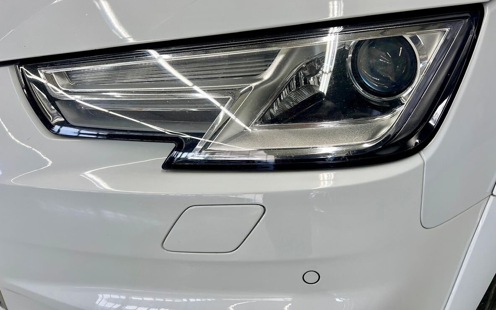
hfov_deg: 66.5
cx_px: 252
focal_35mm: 28
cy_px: 126
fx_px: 378
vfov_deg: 44.3
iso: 125
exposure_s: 1/121
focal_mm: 5.7
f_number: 1.5
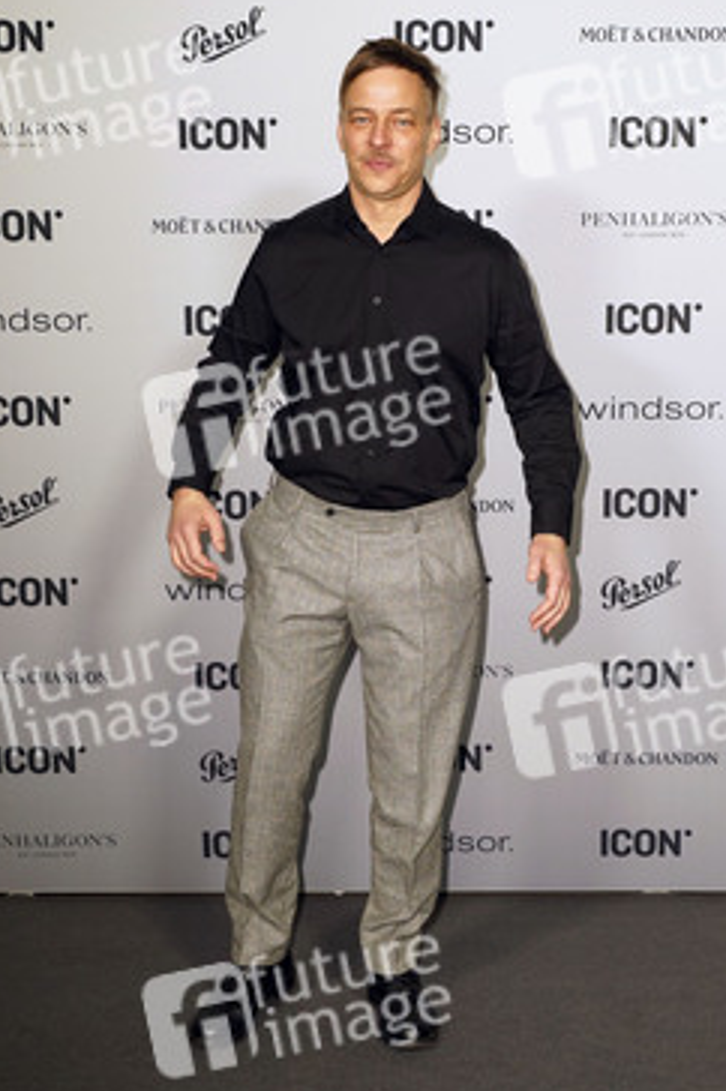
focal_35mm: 56
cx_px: 384
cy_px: 557
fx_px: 1697
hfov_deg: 24.1
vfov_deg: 35.7
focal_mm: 51
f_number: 5.6
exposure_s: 1/160
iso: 1600
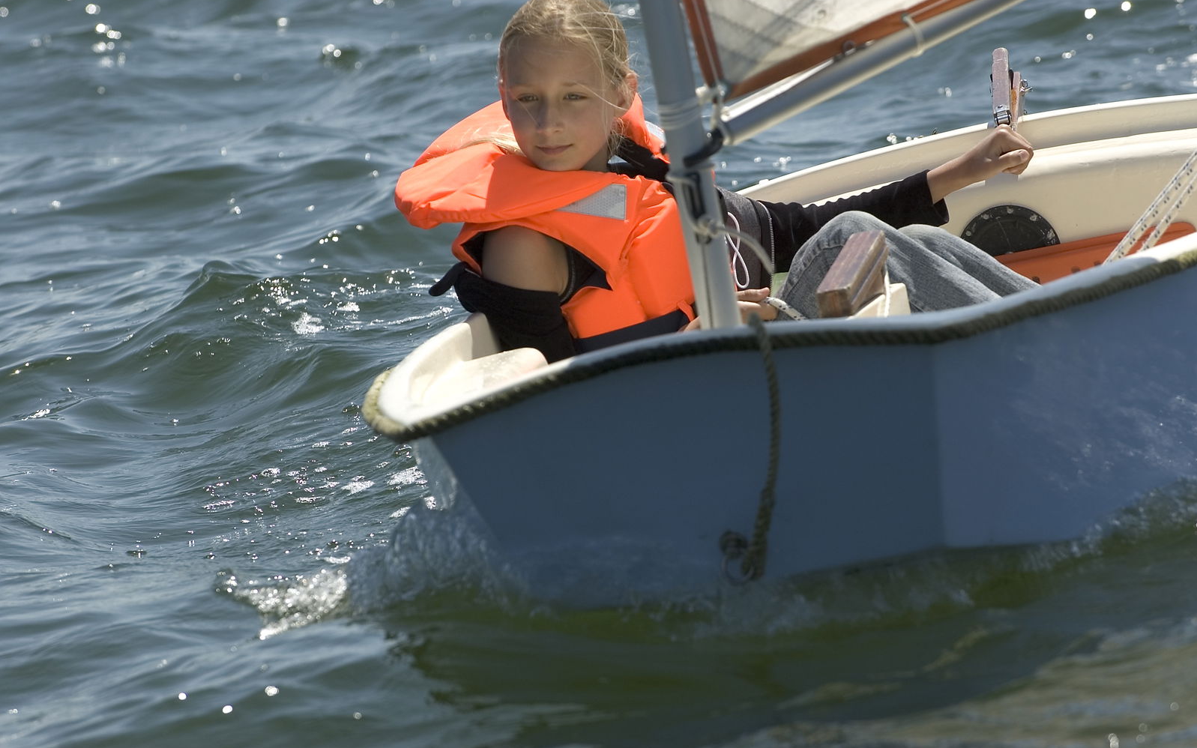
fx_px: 9982
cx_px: 599
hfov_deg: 6.9
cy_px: 352
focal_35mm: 306
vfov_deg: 4.3
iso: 200
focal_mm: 200
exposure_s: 1/1000
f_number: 5.6
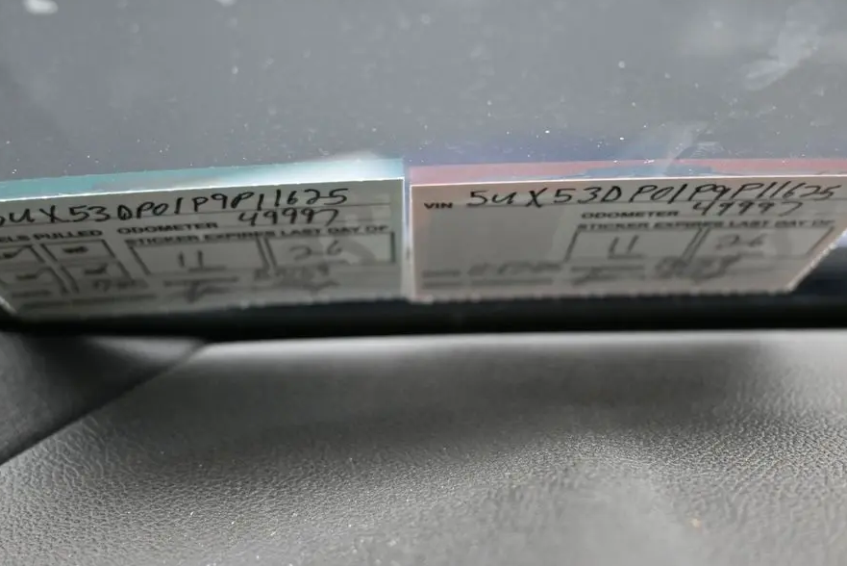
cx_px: 412
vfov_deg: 30.8
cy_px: 240
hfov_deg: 44.9
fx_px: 1026
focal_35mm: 44
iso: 560
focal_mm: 25
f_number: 4.2
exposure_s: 1/125
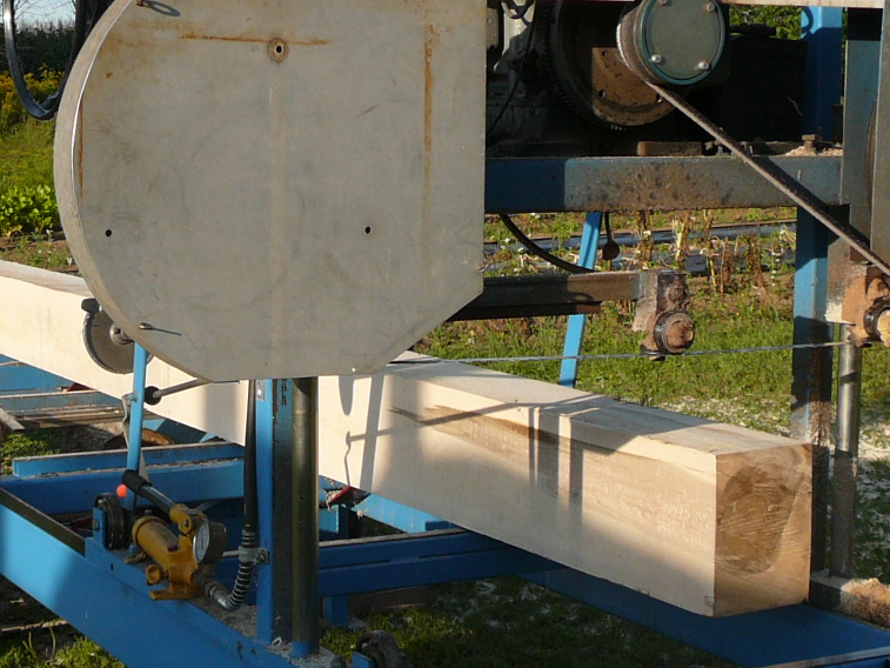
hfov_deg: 26.3
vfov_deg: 19.9
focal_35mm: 74
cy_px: 388
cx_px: 342
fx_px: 1903
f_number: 2.8
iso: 80
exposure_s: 1/800
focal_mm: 5.2
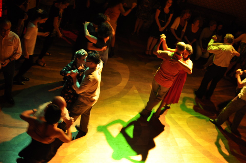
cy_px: 82
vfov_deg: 25.7
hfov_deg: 37.9
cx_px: 123
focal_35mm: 52
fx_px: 358
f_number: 1.8
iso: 500
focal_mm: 35
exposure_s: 1/15
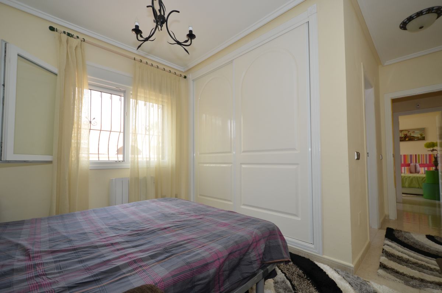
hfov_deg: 100.5
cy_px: 146
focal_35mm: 15
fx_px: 184
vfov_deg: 77.1
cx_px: 221
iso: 220
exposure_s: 1/60
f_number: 4
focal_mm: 10
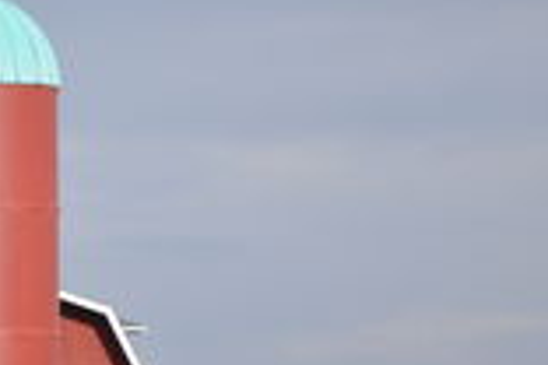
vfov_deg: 3.0
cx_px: -58
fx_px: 6932
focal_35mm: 455
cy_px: 312
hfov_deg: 4.5
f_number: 8
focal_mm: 105
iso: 1600
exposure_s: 1/4000
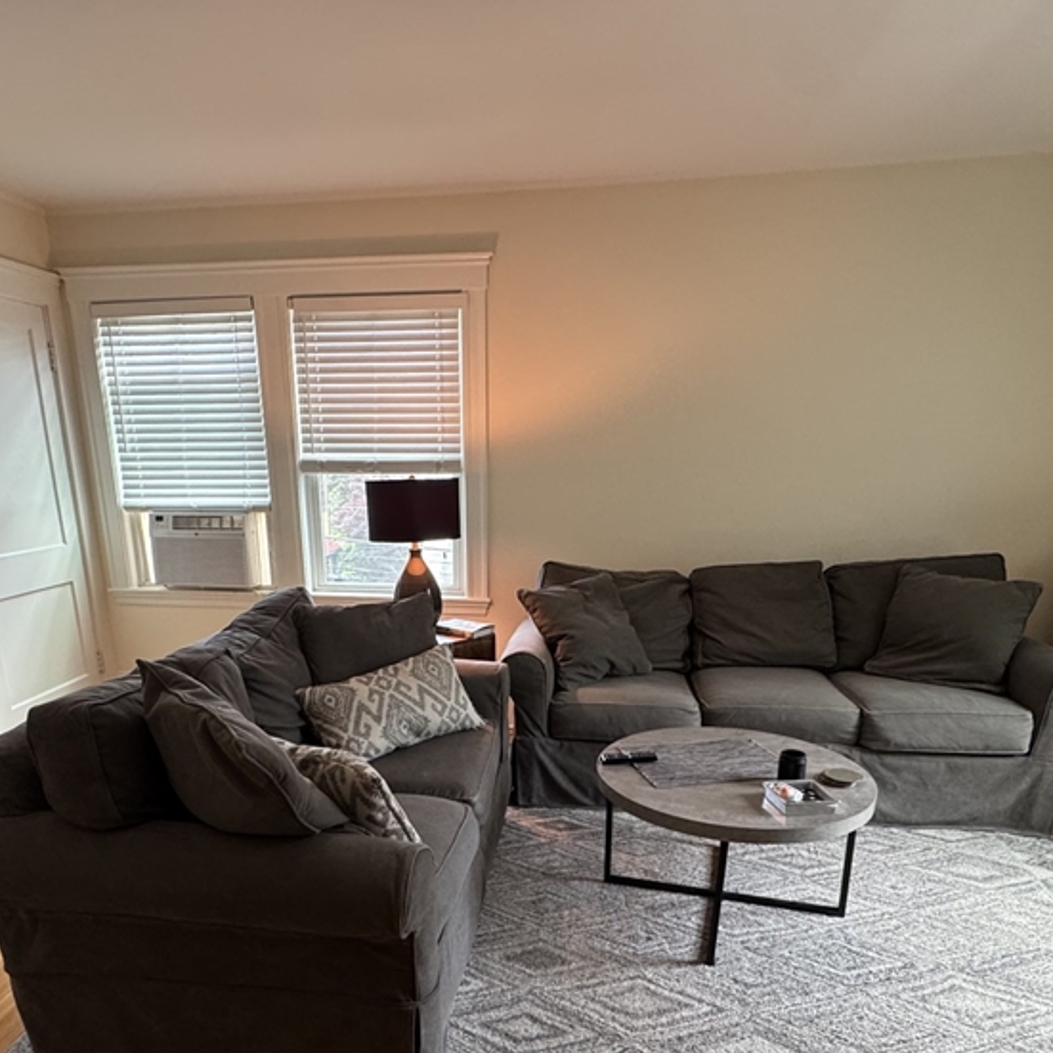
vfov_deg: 65.5
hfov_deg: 67.1
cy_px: 699
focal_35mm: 23
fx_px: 792
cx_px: 470
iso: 250
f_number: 2.2
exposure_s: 1/60
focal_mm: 2.22
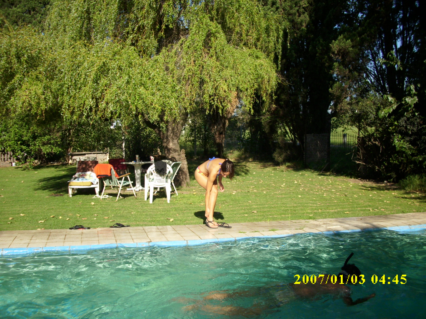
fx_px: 381
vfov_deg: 45.4
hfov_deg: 58.4
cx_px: 213
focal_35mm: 31
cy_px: 160
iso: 50
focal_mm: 6.2
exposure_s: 1/218
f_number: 5.6
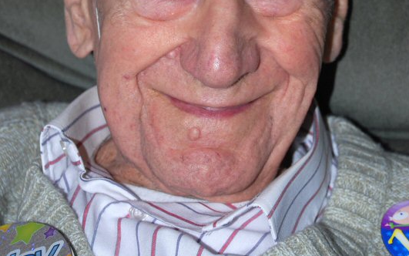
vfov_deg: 10.3
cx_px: 206
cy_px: 45
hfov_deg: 16.5
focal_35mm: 127
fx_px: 1413
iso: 200
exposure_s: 1/60
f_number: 5.6
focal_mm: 55
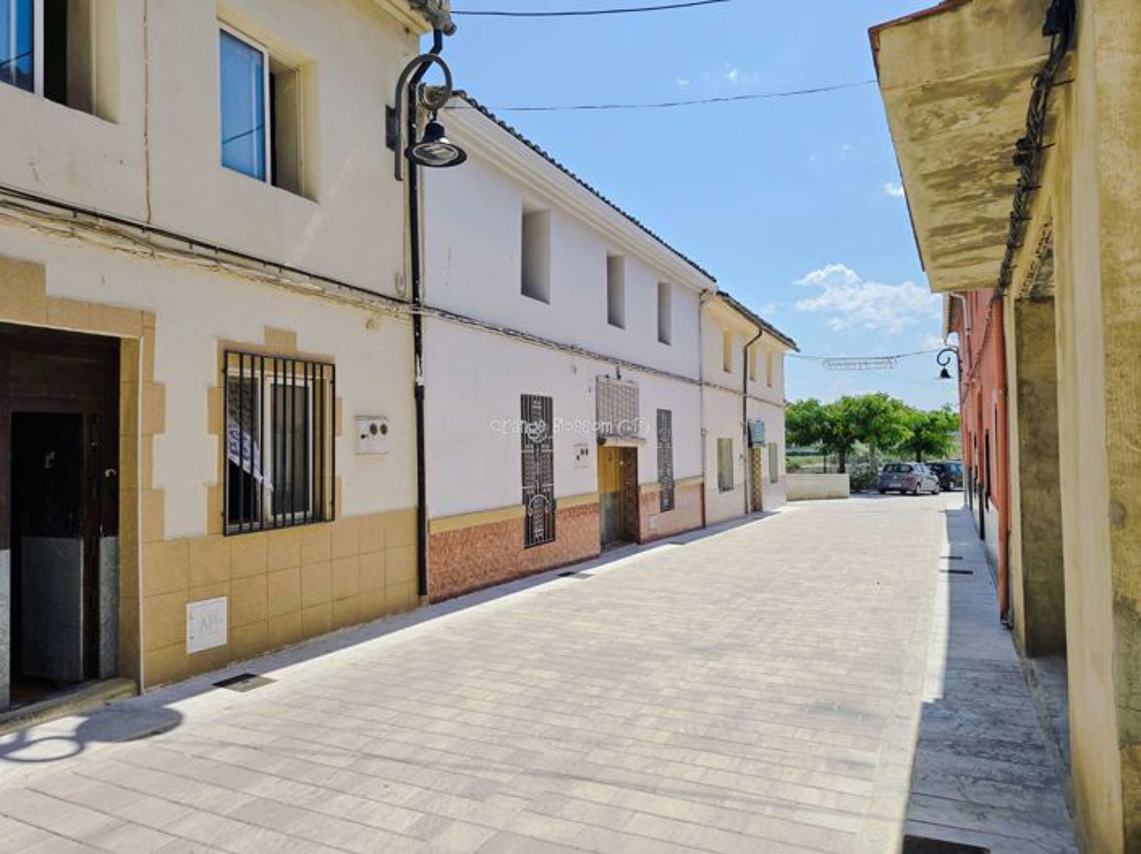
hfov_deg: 74.0
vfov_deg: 58.8
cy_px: 427
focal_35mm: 23
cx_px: 570
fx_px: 758
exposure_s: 1/1205
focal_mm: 6.3
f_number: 1.7
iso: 12
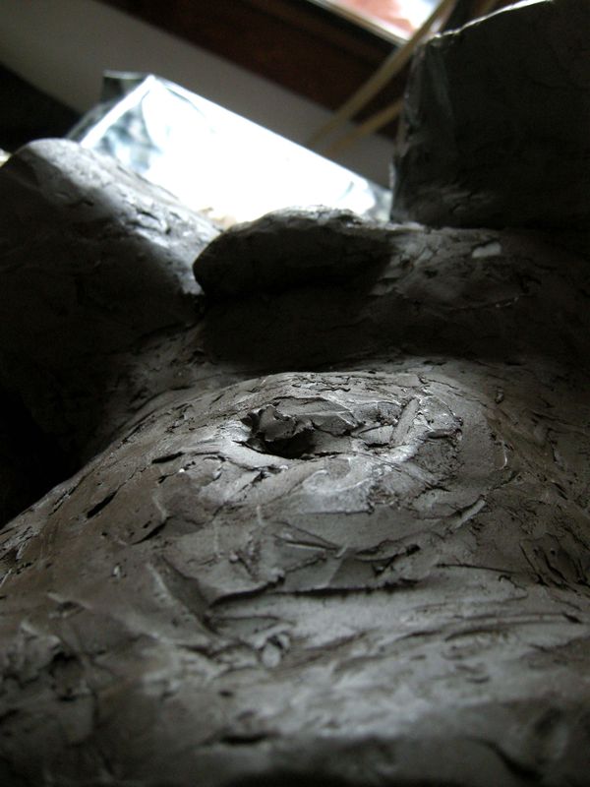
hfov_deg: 40.7
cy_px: 394
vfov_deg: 52.6
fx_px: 795
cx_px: 295
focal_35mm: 35
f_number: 2.7
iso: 210
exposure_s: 1/67
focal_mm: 7.5
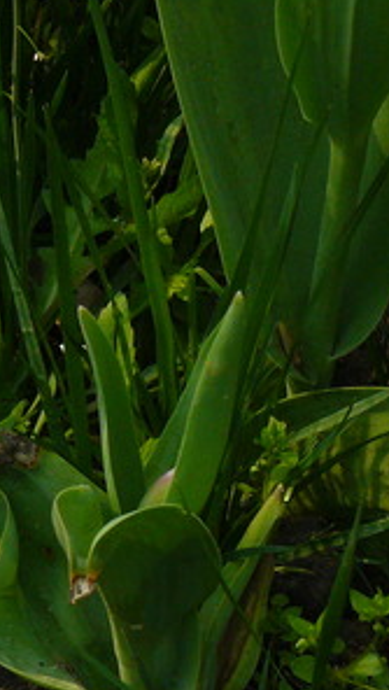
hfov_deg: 2.9
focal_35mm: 419
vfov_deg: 5.1
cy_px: 361
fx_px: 7666
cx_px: -340
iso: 200
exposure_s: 1/250
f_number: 5.6
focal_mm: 29.7
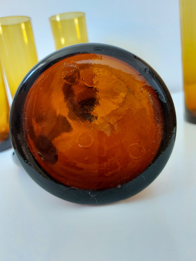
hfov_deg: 54.9
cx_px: 96
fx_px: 189
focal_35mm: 25
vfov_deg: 69.4
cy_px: 129
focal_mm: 5.23
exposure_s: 1/24
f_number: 1.8
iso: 250
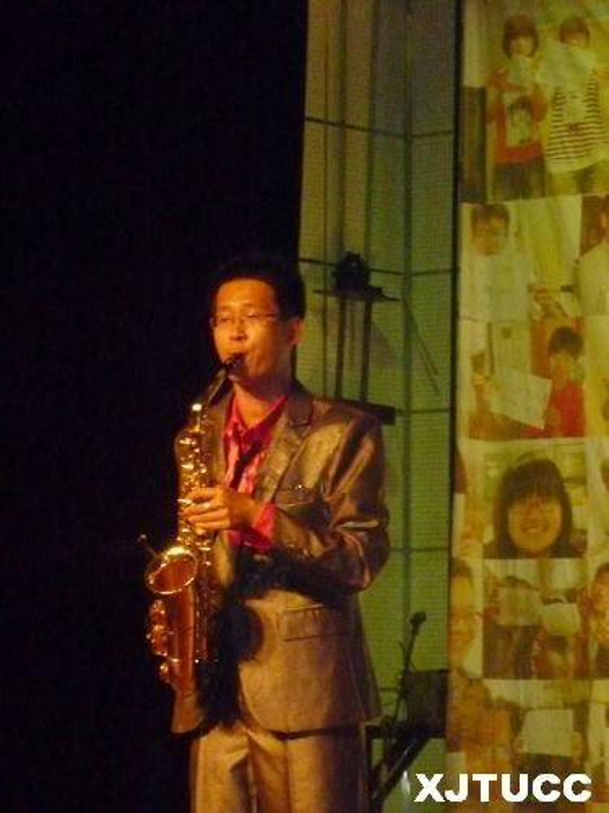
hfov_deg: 7.9
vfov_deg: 10.5
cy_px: 406
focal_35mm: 189
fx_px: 4433
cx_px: 304
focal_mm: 22
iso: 1000
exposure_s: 1/60
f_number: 5.9
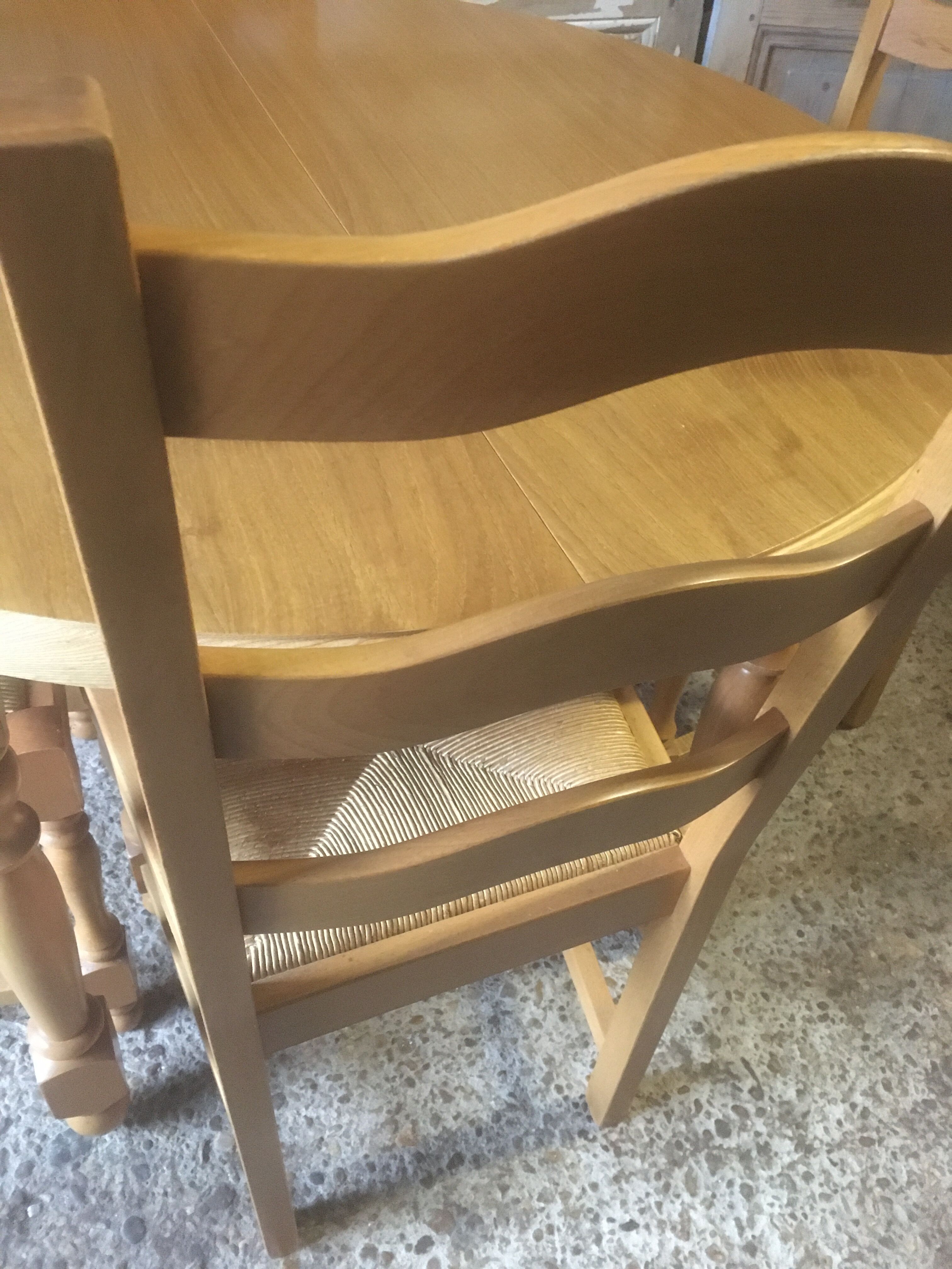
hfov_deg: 48.2
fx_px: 1063
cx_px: 476
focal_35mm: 29
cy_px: 634
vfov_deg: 61.7
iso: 320
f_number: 2.2
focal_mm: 4.15
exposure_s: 1/17
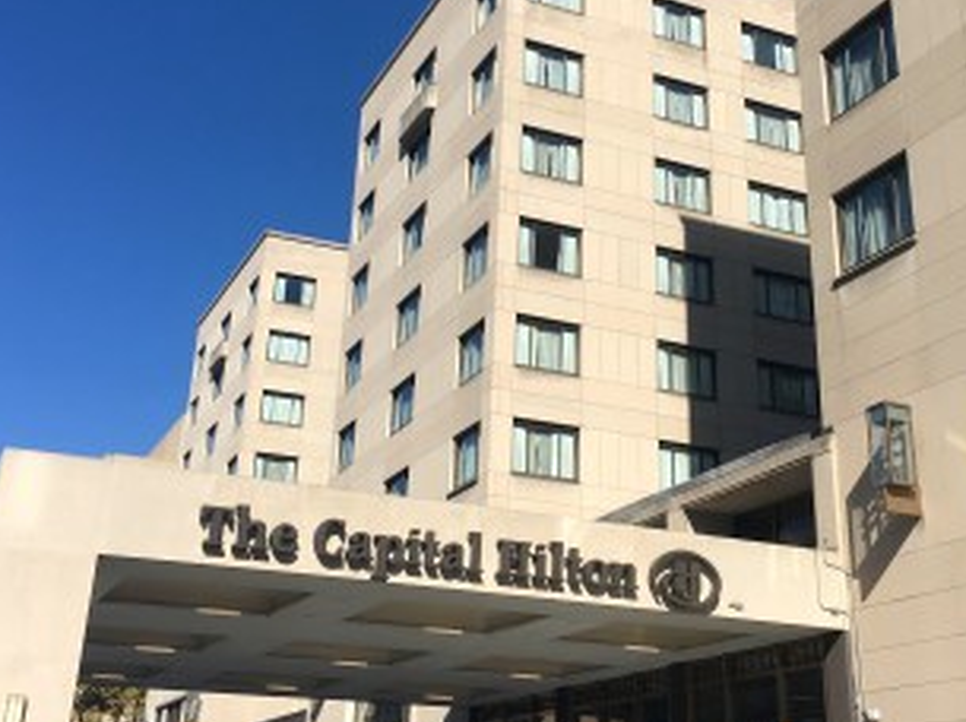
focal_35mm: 49
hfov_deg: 38.9
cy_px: 215
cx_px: 550
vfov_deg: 29.3
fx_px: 1366
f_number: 2.2
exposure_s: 1/2331
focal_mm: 4.15
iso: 25
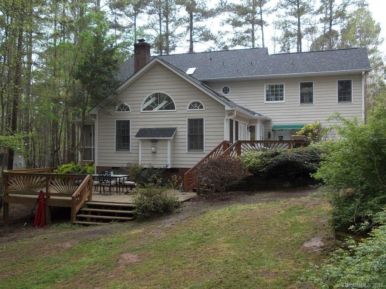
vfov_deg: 37.7
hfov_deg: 49.0
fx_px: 424
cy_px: 144
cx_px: 193
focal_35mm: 38
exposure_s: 1/250
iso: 80
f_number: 3.1
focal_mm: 5.3
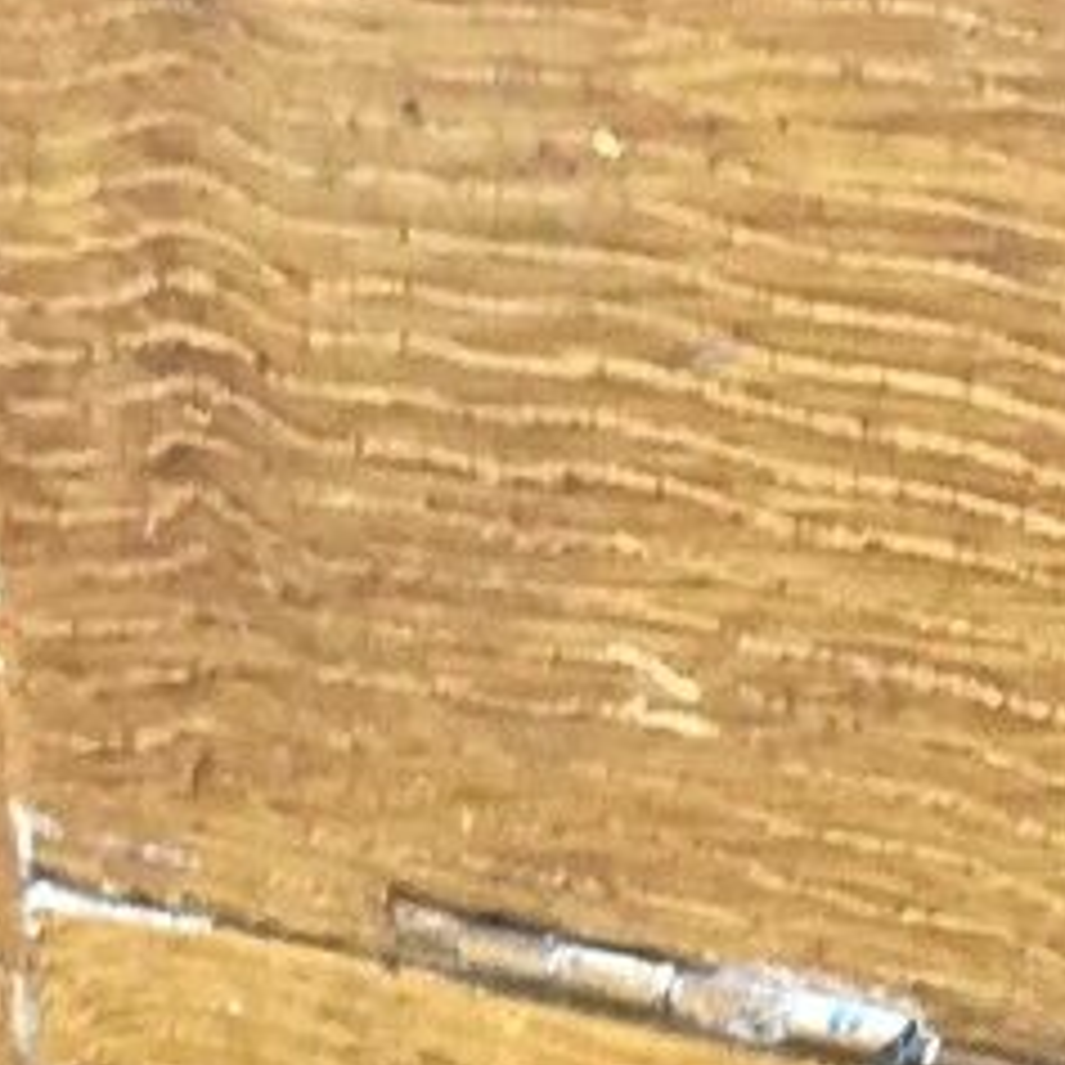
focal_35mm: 209
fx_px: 7275
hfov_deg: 8.0
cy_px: 553
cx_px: 2040
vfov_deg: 8.4
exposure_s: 1/100
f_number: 1.8
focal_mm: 3.99
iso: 32
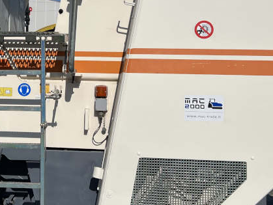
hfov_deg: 30.2
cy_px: 58
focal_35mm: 62
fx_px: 489
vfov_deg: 23.5
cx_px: 41
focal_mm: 5.7
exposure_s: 1/14286
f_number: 1.5
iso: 50
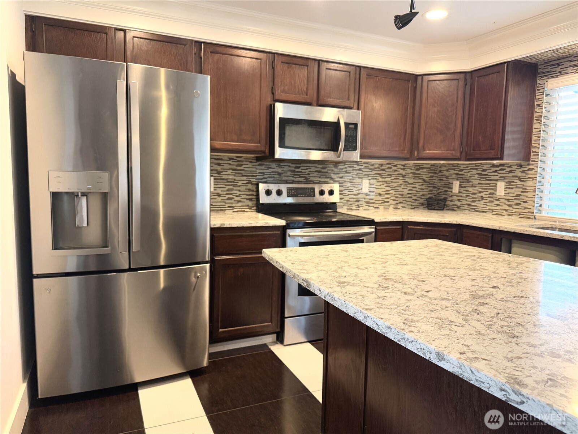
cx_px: 289
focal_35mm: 24
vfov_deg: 56.8
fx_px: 401
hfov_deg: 71.6
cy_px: 217
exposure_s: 1/120
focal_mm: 6.76
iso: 200
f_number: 1.78
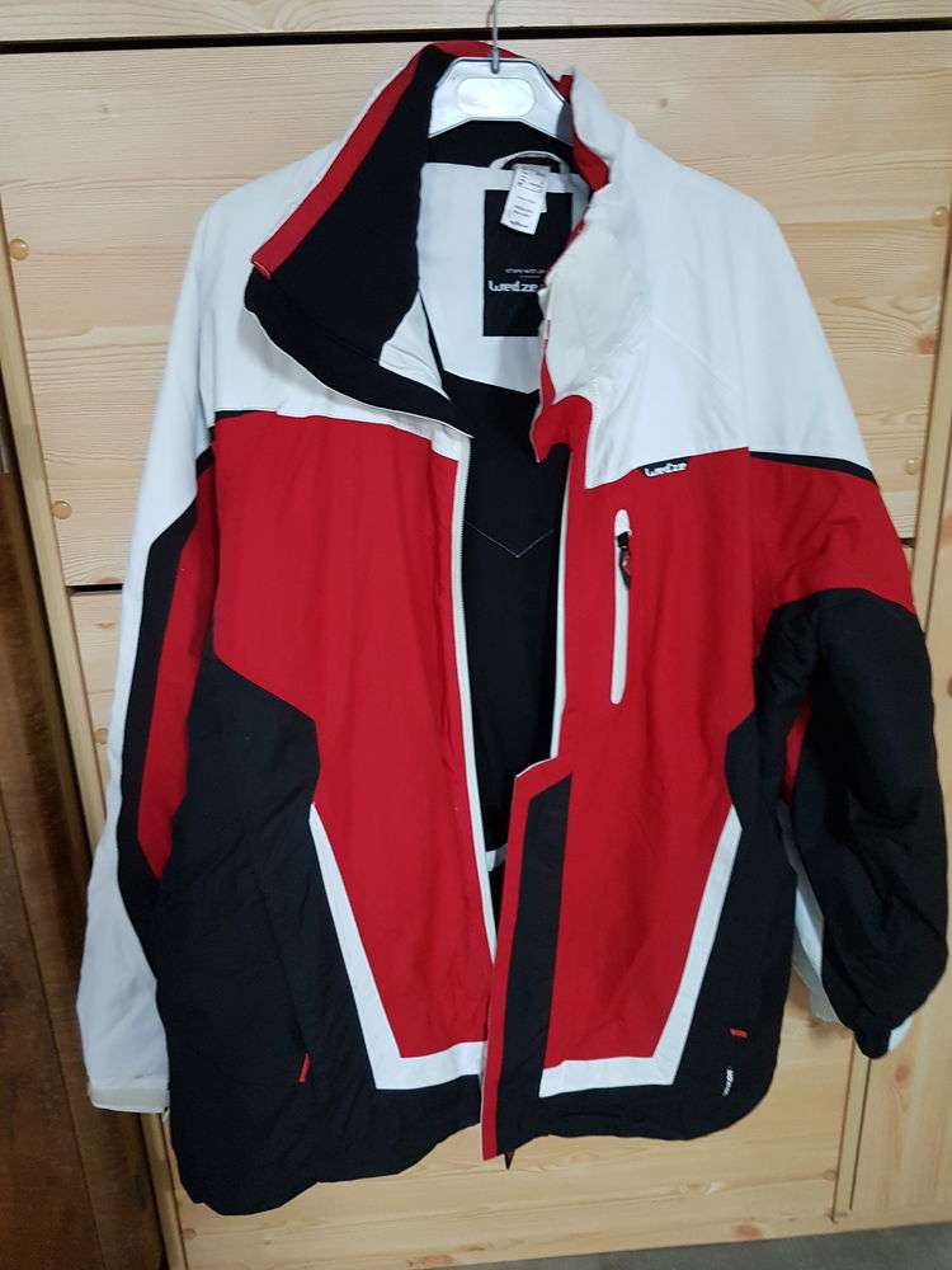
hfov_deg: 53.1
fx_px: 953
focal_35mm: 26
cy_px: 635
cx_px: 476
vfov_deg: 67.3
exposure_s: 1/13
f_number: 1.7
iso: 250
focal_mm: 4.2
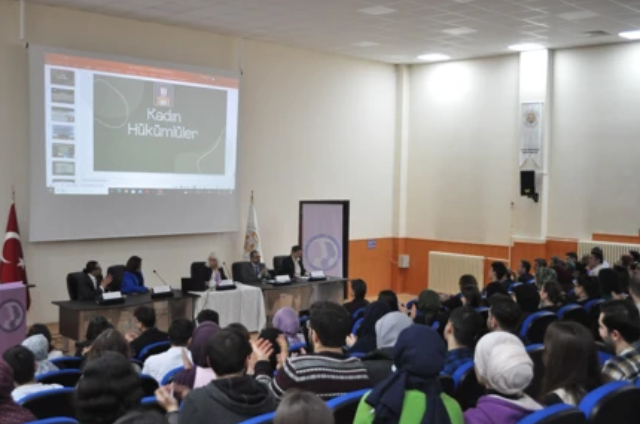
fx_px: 763
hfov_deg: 45.5
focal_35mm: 43
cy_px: 211
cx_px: 320
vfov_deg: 31.1
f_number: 4.5
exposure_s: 1/40
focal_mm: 28
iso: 1600
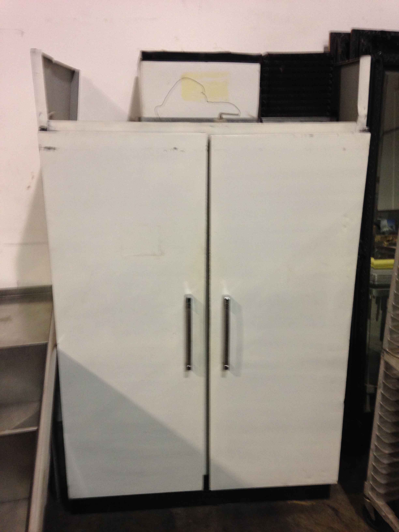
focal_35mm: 33
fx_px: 507
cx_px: 200
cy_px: 266
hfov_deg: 42.9
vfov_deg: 55.4
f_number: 2.4
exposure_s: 1/20
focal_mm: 4.12
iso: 125
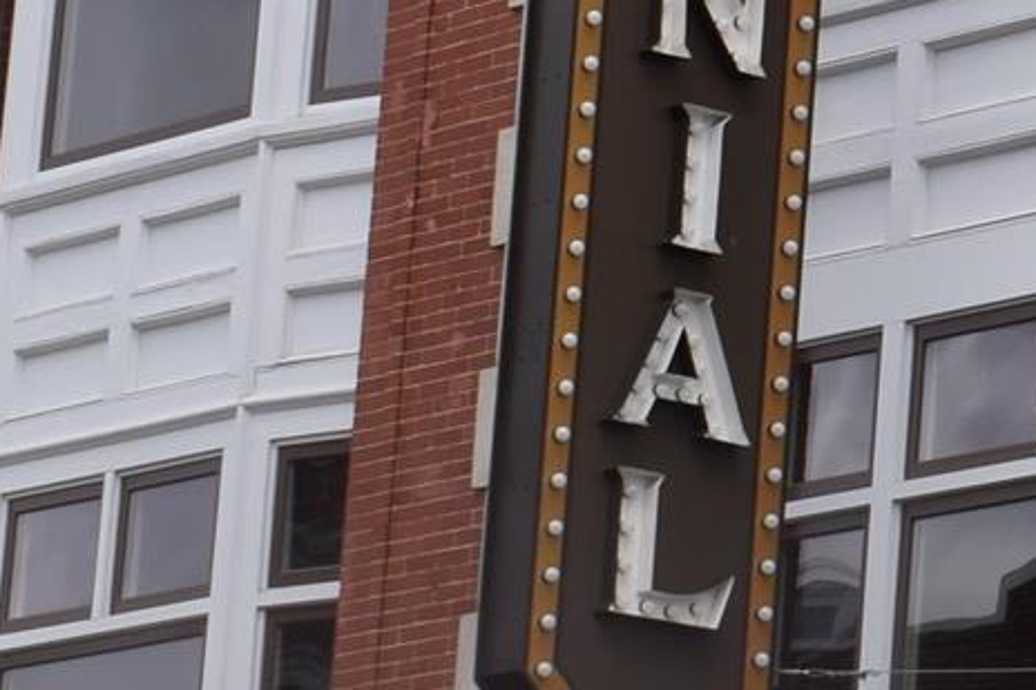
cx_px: 1853
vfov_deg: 5.1
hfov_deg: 7.5
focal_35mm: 268
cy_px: -130
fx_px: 7718
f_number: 10
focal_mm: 27
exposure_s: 1/200
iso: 100
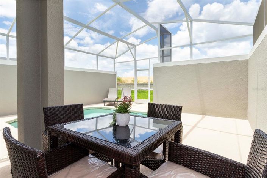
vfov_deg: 64.5
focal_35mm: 19
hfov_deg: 86.9
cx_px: 134
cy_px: 89
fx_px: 141
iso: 1250
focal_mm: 19
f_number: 22
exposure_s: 1/160
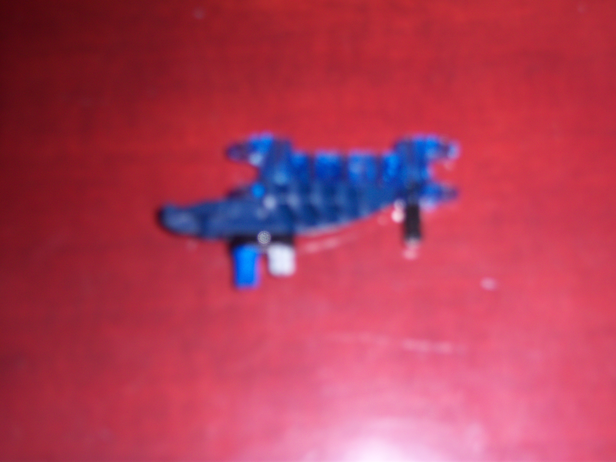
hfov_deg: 29.0
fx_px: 1192
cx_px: 308
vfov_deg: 21.9
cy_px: 231
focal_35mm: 67
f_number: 4
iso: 80
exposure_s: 1/80
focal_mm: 14.1
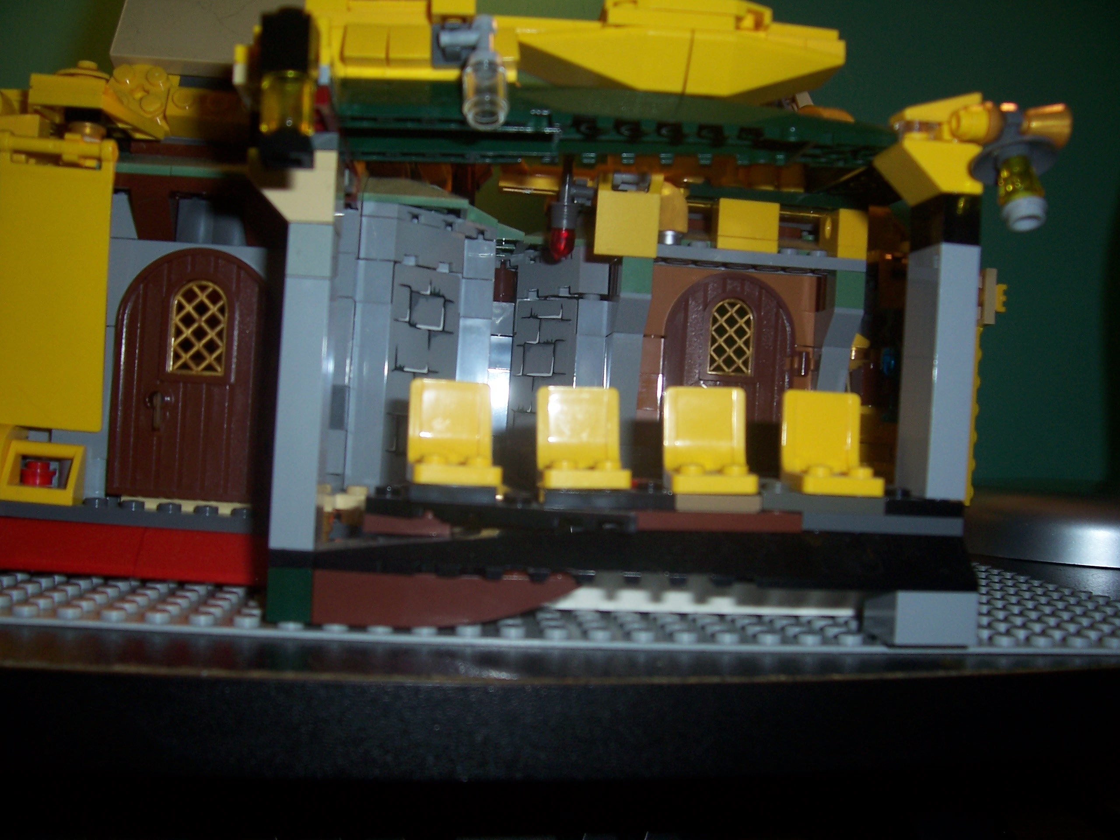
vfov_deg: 41.8
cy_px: 420
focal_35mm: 34
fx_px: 1100
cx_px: 560
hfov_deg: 54.0
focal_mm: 5.6
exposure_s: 1/60
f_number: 2.7
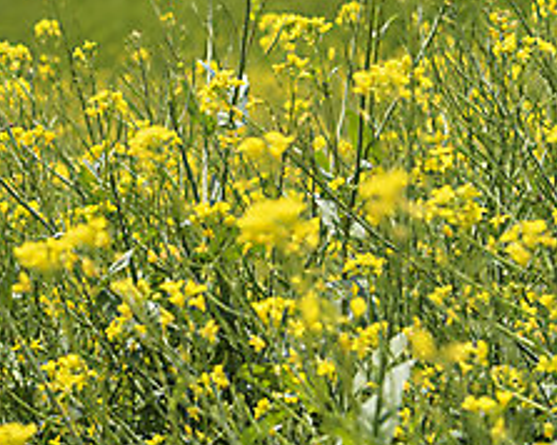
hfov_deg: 16.1
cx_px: -69
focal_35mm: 116
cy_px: 20
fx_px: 1911
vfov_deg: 13.1
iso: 100
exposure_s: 1/1600
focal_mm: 46
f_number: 4
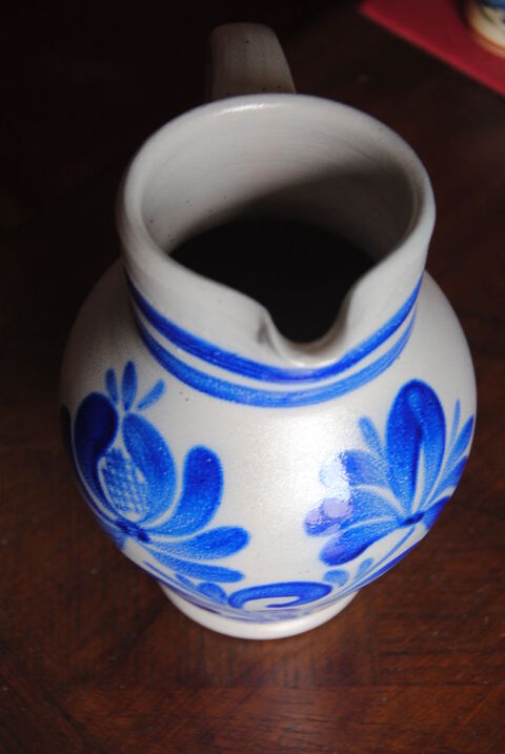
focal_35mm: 68
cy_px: 377
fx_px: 1416
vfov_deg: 29.8
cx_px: 252
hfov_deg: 20.2
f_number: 4.8
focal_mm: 45
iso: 250
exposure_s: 1/30
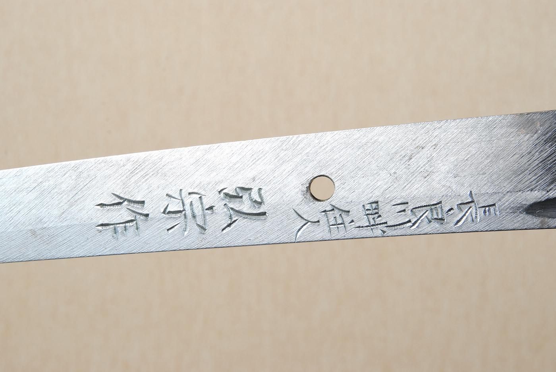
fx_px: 1739
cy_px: 186
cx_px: 278
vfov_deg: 12.2
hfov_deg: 18.2
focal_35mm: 112
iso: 100
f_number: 11
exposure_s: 1/2
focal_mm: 75
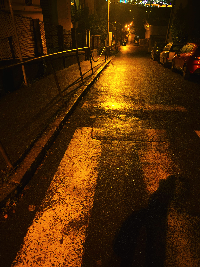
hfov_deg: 53.1
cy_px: 134
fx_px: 200
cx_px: 100
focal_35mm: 26
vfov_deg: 67.3
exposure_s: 1/33
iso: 2000
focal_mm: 4.25
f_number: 1.8
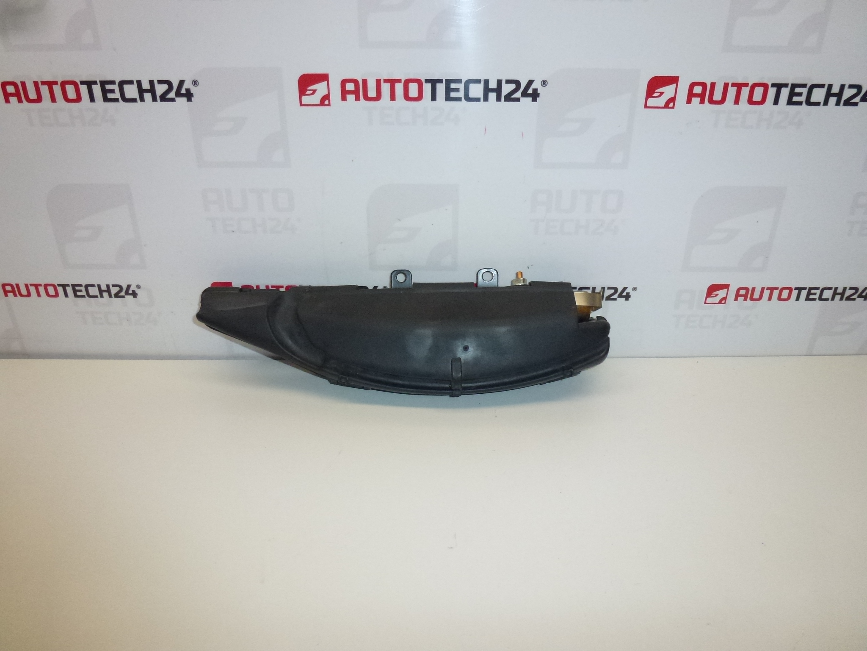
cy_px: 326
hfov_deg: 71.6
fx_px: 601
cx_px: 434
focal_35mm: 24
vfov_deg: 56.8
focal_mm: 4.3
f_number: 3.3
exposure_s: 1/400
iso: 400
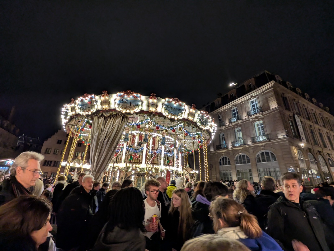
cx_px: 167
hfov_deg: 102.0
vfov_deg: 85.7
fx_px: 135
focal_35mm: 14
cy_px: 126
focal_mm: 1.83
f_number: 2.2
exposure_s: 1/25
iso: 166
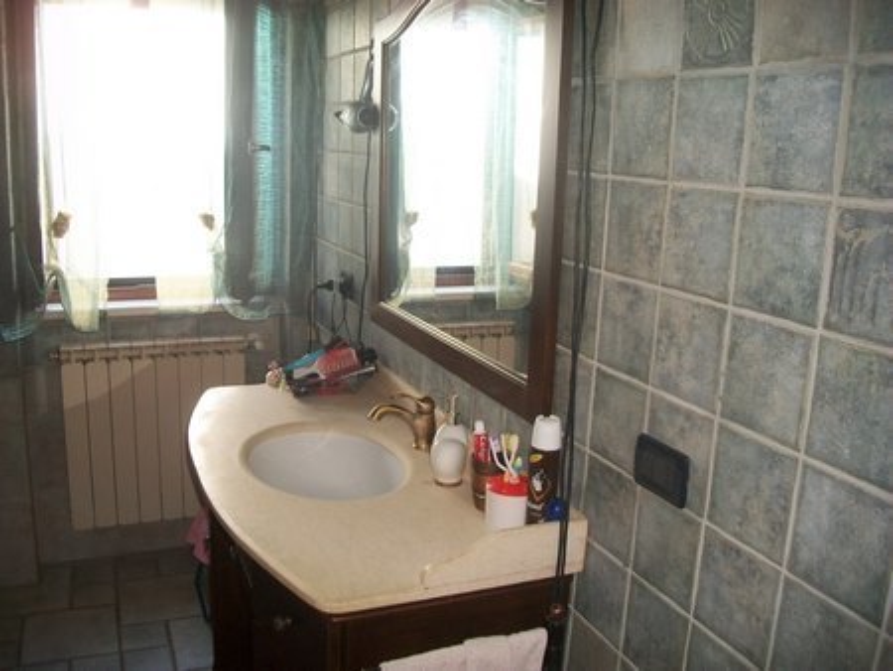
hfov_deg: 56.8
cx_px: 446
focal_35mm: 32
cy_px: 336
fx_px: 826
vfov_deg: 44.2
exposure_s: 1/30
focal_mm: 5.7
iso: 160
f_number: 2.9
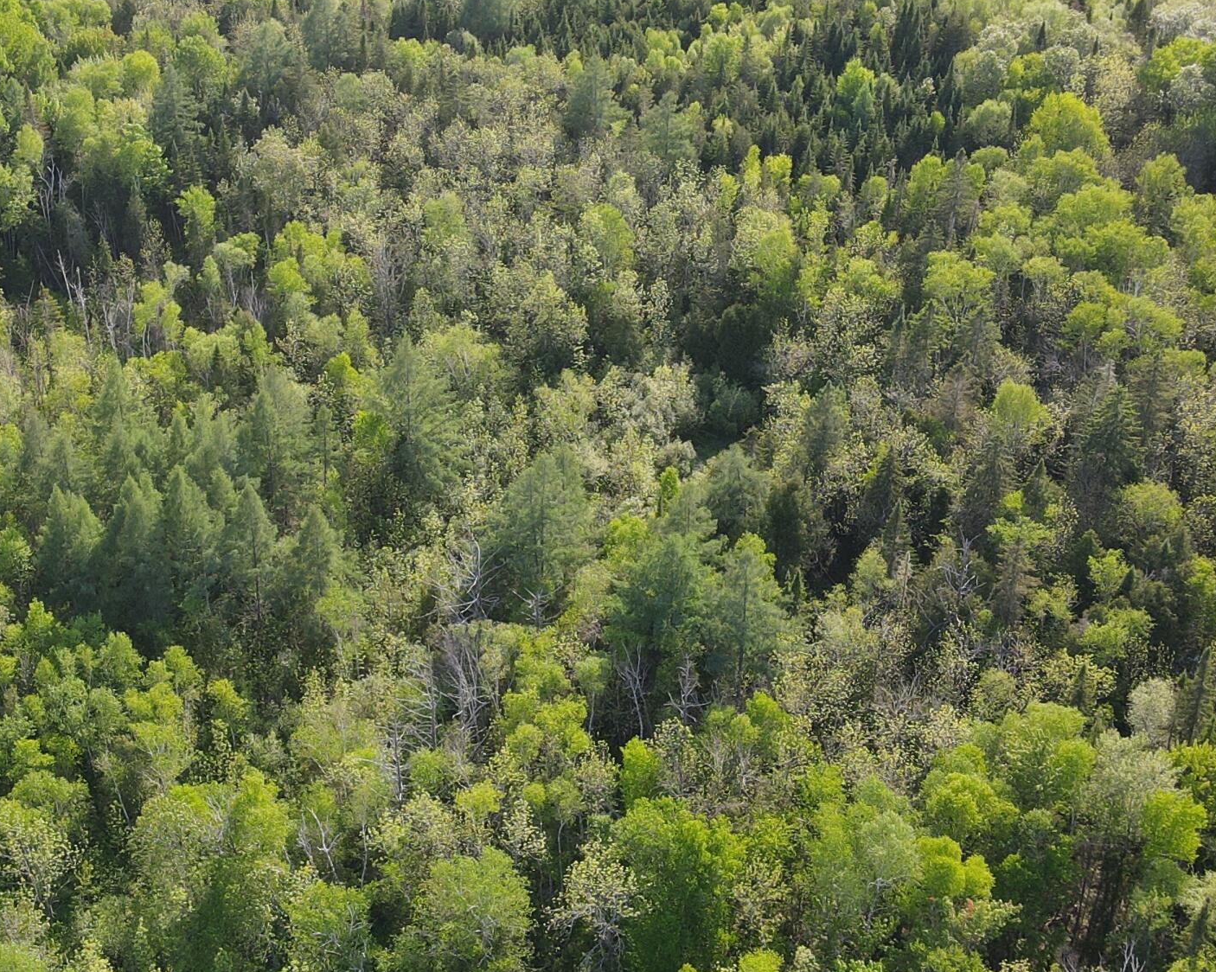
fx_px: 1799
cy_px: 412
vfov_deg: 30.2
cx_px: 437
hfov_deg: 37.1
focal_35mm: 50
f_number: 2.8
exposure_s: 1/160
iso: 100
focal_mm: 4.5
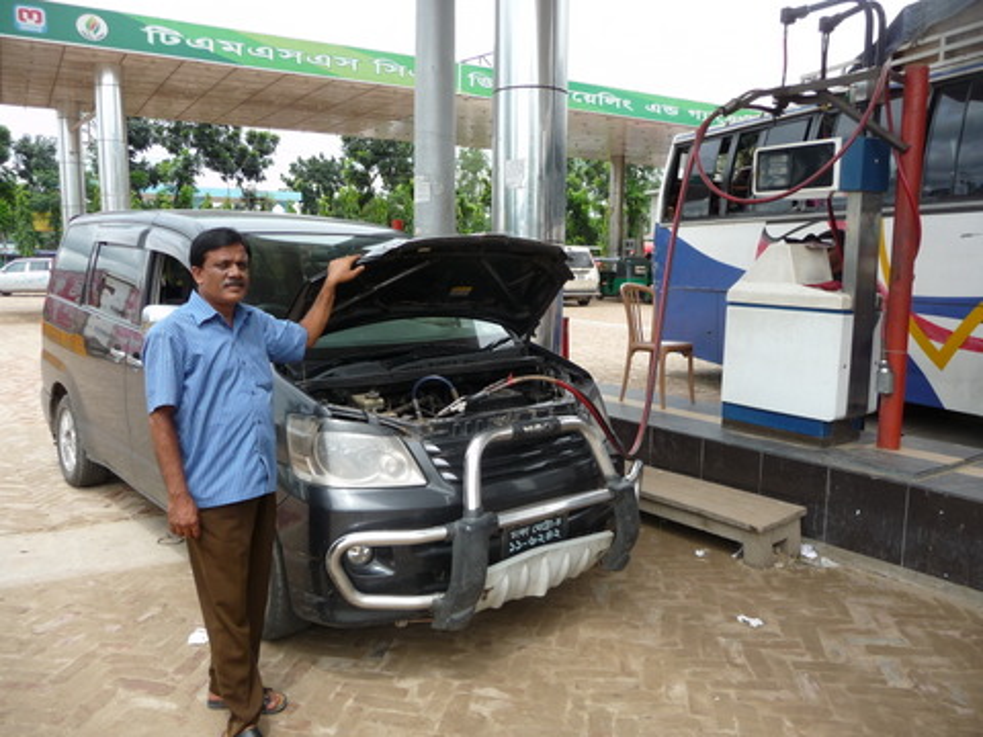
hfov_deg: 63.4
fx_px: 795
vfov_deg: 49.7
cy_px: 368
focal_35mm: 28
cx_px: 492
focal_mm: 4.7
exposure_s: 1/400
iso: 100
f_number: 3.3
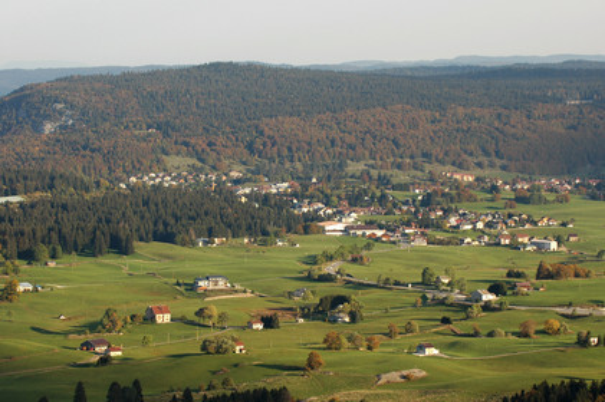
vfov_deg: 9.3
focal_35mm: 147
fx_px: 2468
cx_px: 302
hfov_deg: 14.0
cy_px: 201
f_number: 5
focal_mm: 98
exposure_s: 1/400
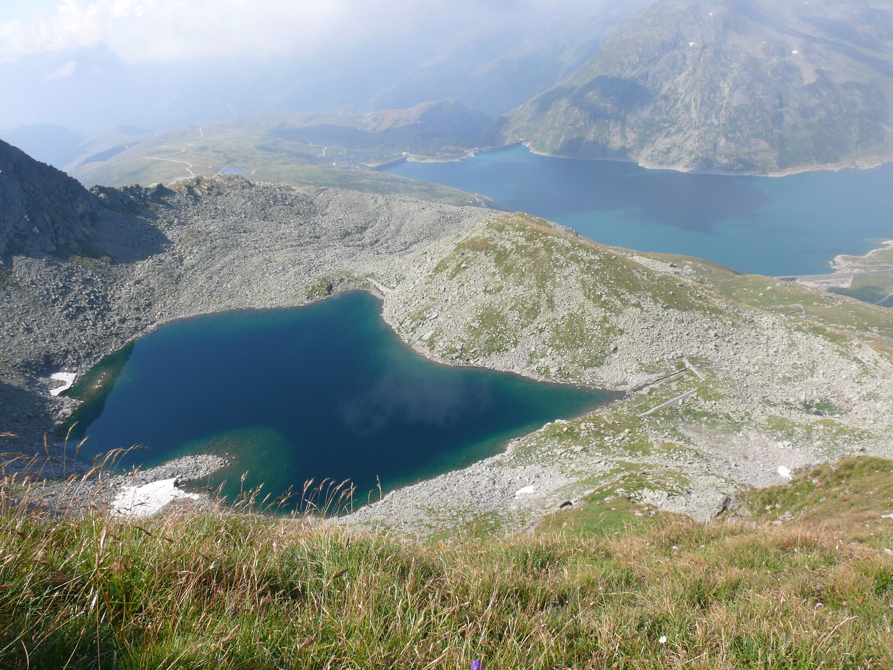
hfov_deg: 52.6
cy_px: 335
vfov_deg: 40.7
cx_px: 446
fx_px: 903
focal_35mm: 35
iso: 100
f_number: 11
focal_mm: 7.4
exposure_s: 1/100
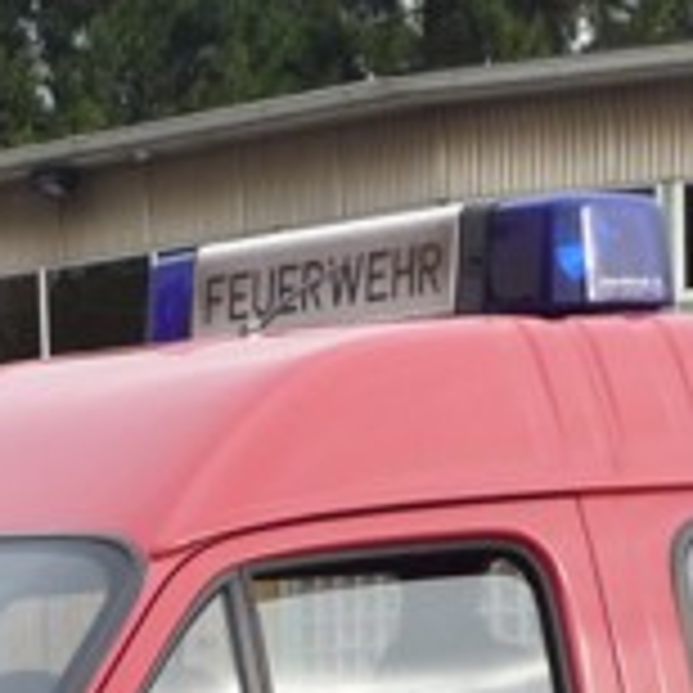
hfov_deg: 10.0
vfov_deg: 9.7
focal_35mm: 175
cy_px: 1062
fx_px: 3964
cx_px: 194
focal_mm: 6.3
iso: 100
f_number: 3.8
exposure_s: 1/100
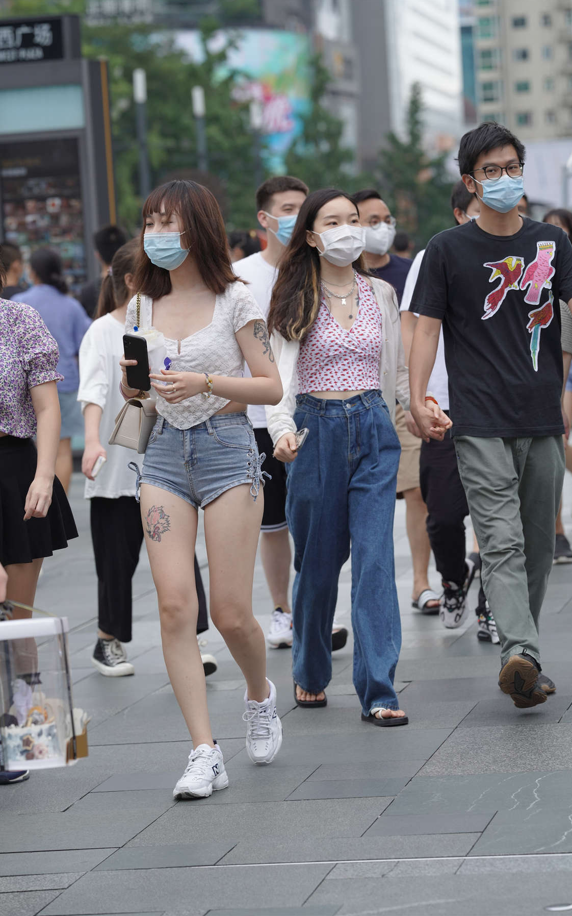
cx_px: 269
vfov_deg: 15.1
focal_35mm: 138
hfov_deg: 9.5
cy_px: 457
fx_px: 3442
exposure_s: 1/800
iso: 400
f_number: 4.5
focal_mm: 135
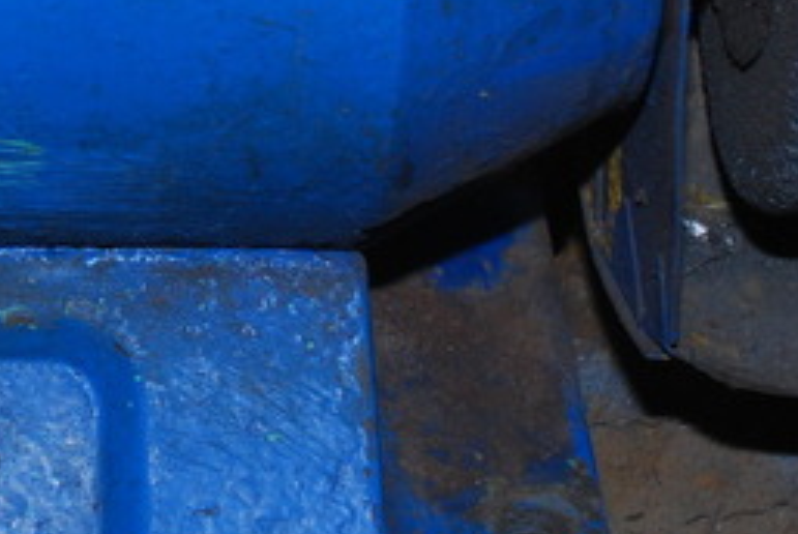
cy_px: -20
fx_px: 5037
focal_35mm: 227
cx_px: -84
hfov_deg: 9.0
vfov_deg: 6.0
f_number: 5
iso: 200
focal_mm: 38
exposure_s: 1/60
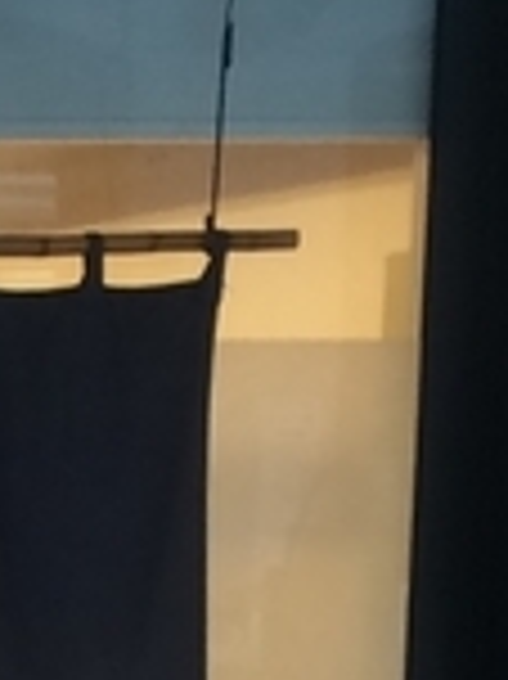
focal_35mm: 230
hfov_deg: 5.8
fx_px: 4507
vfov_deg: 8.4
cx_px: -1308
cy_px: 1076
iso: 40
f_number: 2.2
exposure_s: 1/30
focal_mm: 4.15
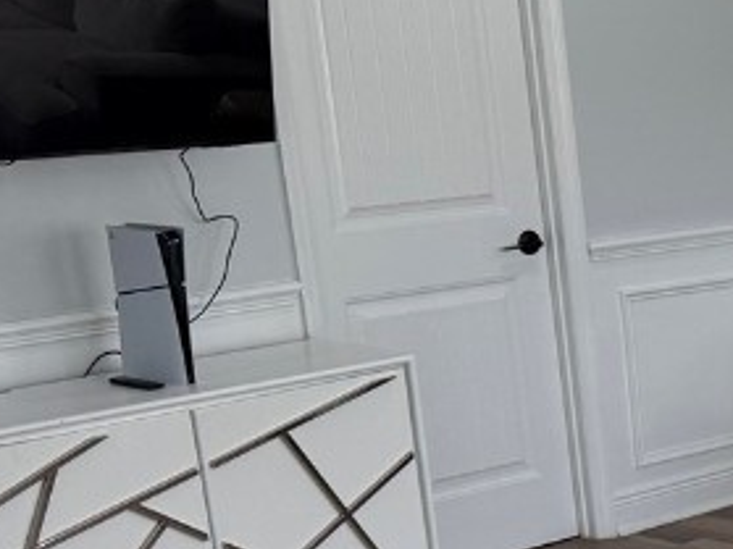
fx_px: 1863
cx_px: 1219
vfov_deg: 16.5
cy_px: 512
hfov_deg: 18.6
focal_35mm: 88
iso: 100
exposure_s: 1/307
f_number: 1.78
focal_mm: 6.76
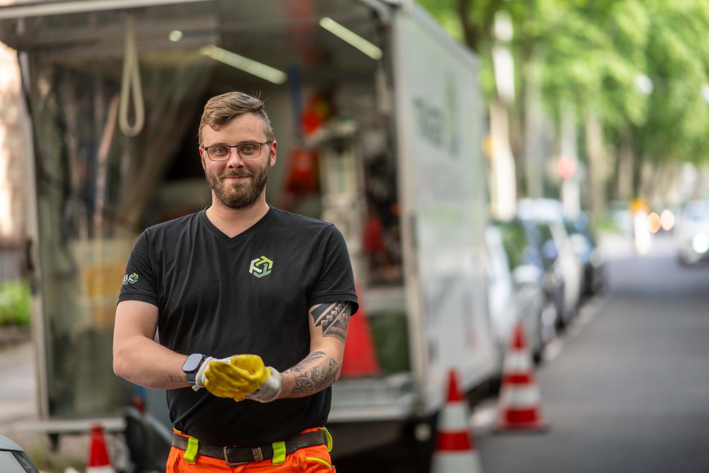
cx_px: 354
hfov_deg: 23.9
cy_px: 236
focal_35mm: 85
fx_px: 1674
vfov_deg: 16.1
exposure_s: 1/320
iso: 100
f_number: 1.4
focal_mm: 85
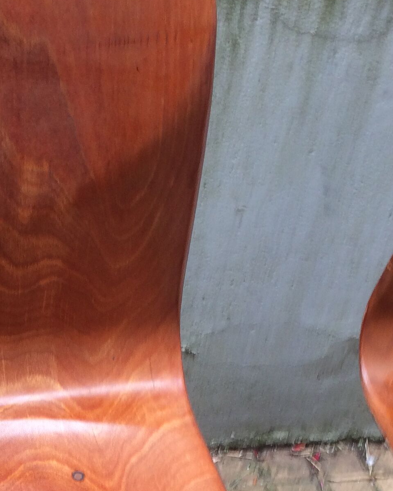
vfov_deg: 23.1
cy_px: 551
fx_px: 1120
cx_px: 23
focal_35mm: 77
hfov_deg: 19.5
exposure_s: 1/50
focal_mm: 4.15
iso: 50
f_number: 2.2
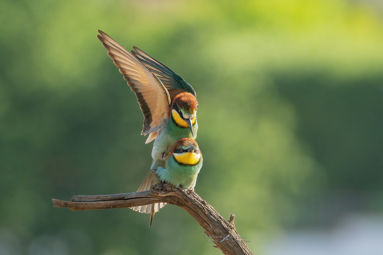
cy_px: 128
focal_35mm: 744
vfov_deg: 1.8
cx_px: 192
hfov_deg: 2.8
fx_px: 7915
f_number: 8
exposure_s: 1/1600
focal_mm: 496
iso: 2000
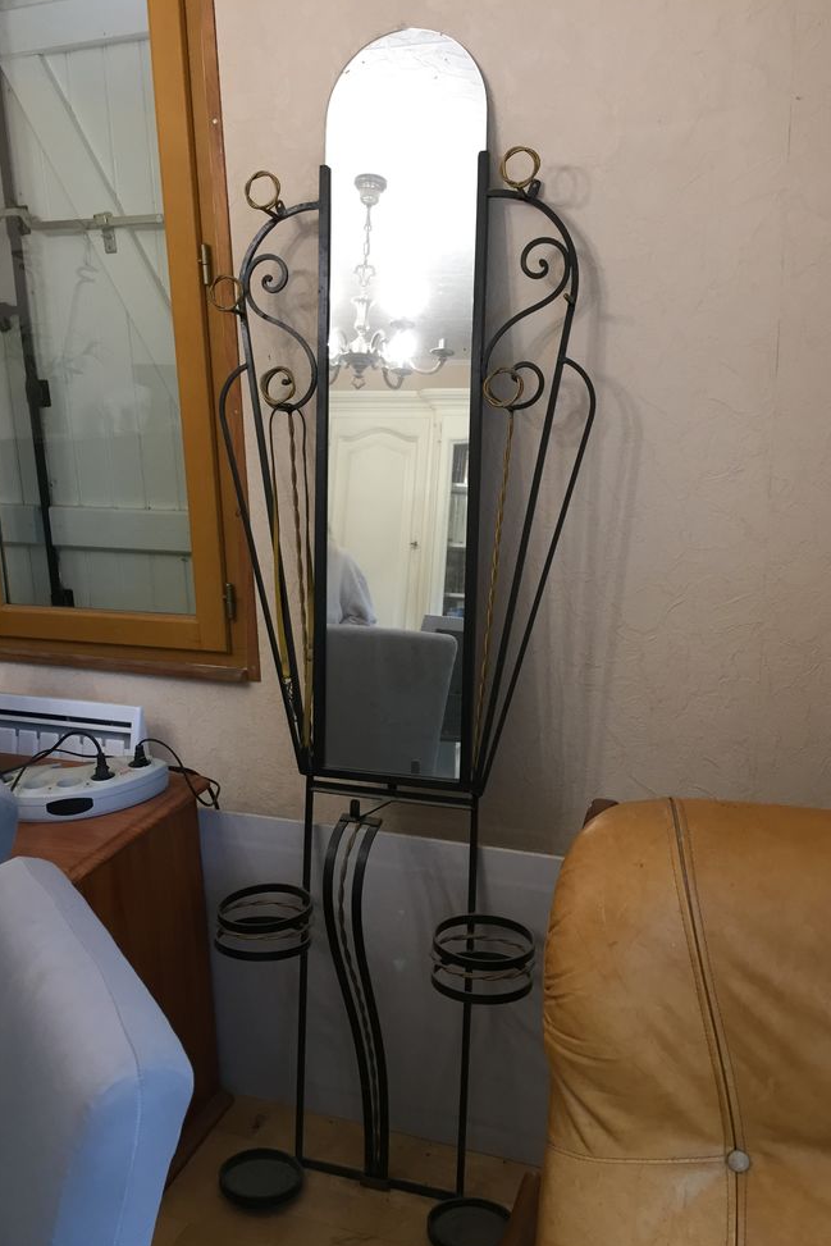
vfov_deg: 60.3
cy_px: 629
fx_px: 1073
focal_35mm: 31
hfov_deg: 42.3
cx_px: 410
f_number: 2.2
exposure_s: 1/33
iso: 125
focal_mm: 4.15
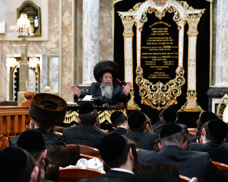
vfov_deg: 11.3
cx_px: 102
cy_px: 91
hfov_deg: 14.2
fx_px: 918
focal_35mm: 136
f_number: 5.6
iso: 2500
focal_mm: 120
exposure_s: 1/100
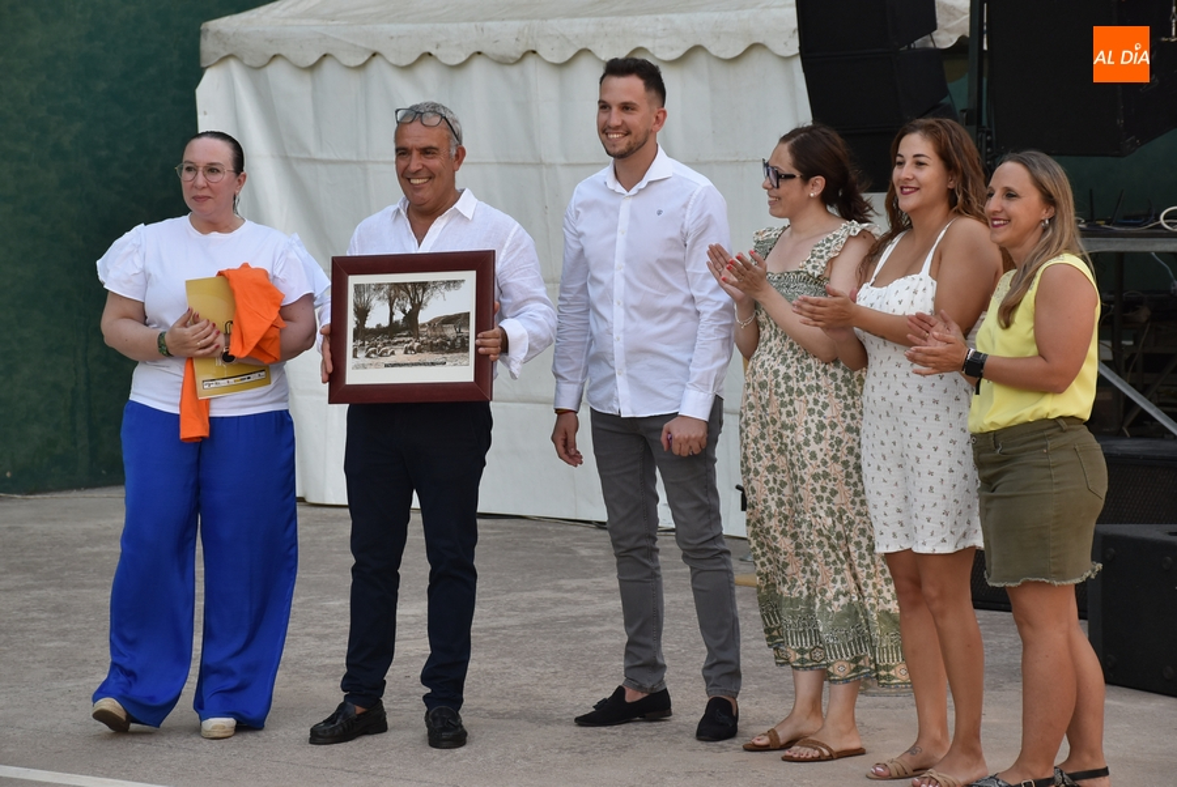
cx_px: 588
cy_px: 394
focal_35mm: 105
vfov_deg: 13.1
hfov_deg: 19.4
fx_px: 3436
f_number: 6.3
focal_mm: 70
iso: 400
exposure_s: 1/160
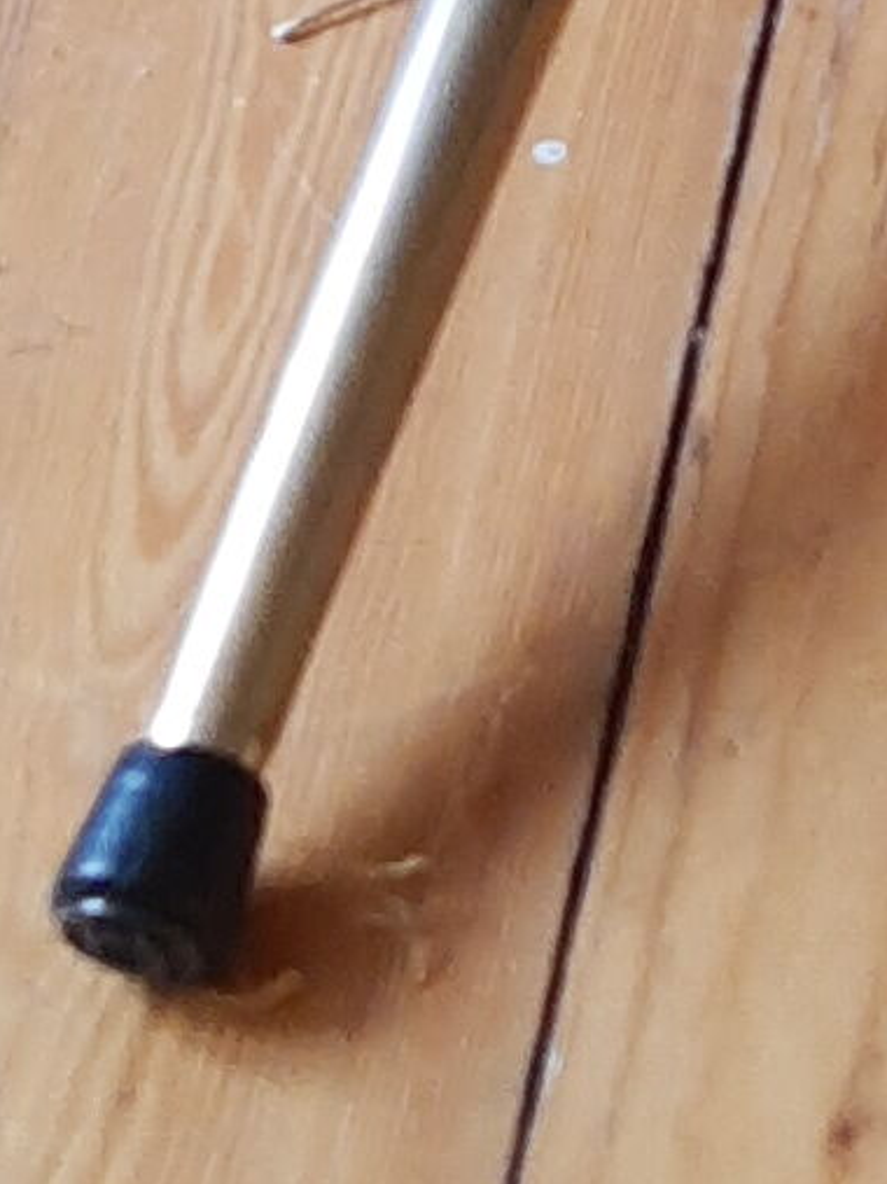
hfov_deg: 7.0
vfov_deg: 9.0
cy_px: -1238
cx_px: 1851
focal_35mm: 205
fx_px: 7007
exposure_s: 1/50
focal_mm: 4.75
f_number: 1.7
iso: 92
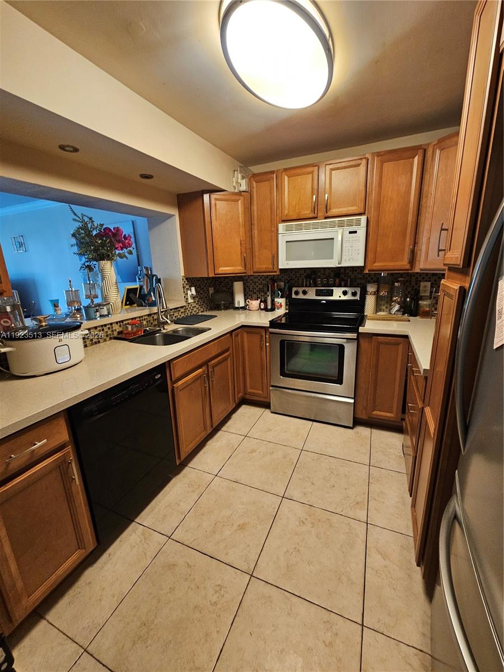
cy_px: 336
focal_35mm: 13
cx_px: 252
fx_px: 252
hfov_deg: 89.9
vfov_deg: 106.2
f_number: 2.2
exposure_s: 1/40
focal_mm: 2.2
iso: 320
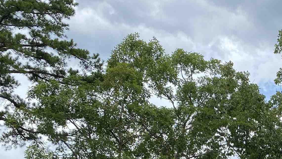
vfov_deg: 14.7
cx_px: 339
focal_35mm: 76
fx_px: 568
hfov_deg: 25.1
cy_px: 244
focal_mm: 4.25
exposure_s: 1/1007
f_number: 1.8
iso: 32
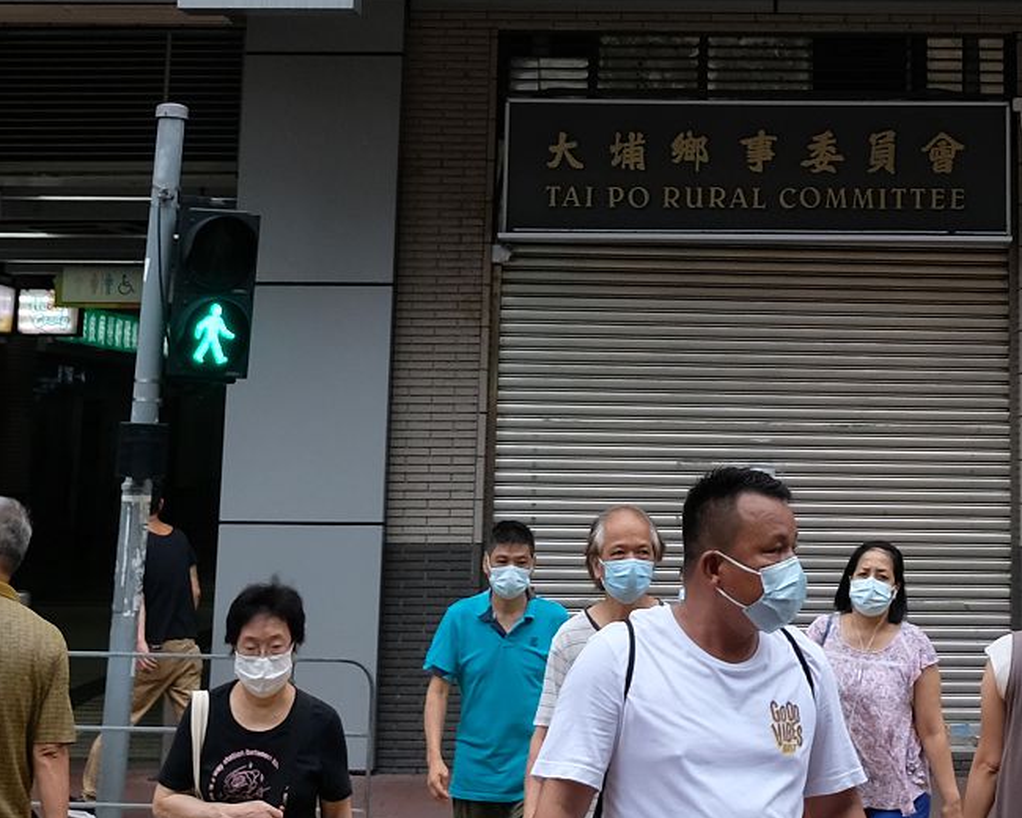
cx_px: 844
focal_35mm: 104
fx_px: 3146
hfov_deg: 18.3
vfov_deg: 14.0
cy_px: -371
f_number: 4
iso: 320
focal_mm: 16
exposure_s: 1/250
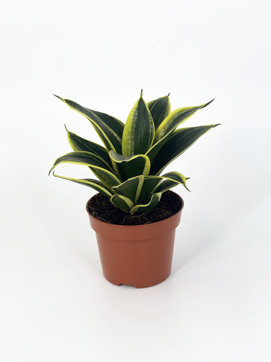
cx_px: 136
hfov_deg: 22.9
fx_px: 668
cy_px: 181
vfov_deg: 30.3
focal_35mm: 64
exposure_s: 1/194
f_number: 2.2
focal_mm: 7.5
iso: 20
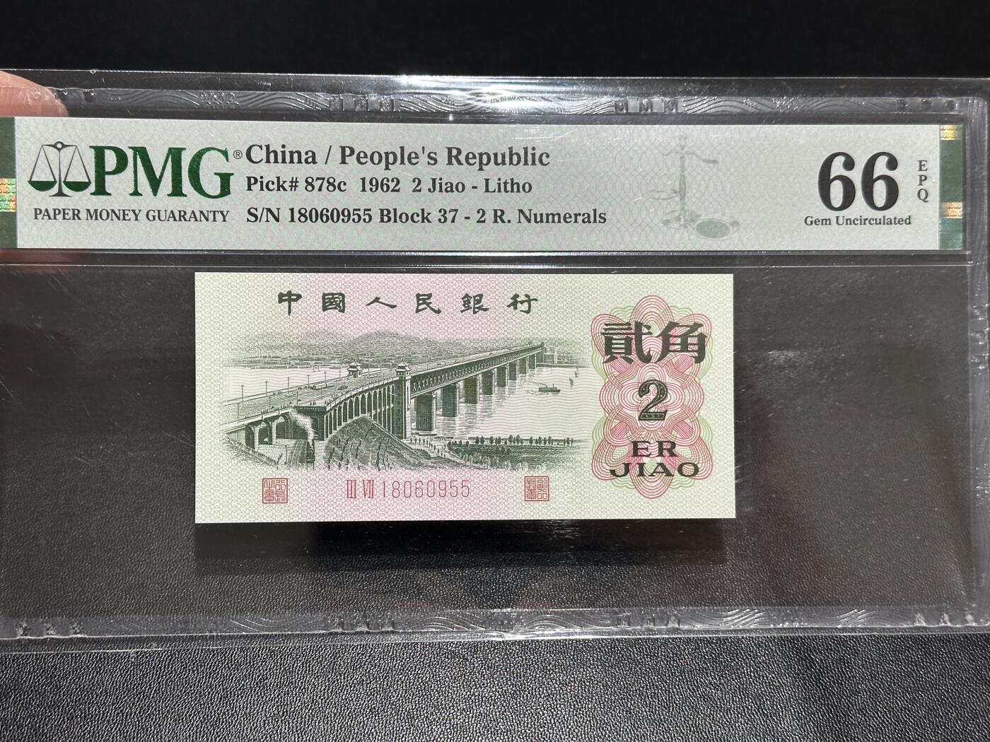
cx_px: 495
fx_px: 1373
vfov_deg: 30.3
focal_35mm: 48
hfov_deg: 39.7
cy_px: 371
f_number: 1.78
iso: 125
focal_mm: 6.86
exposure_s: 1/50
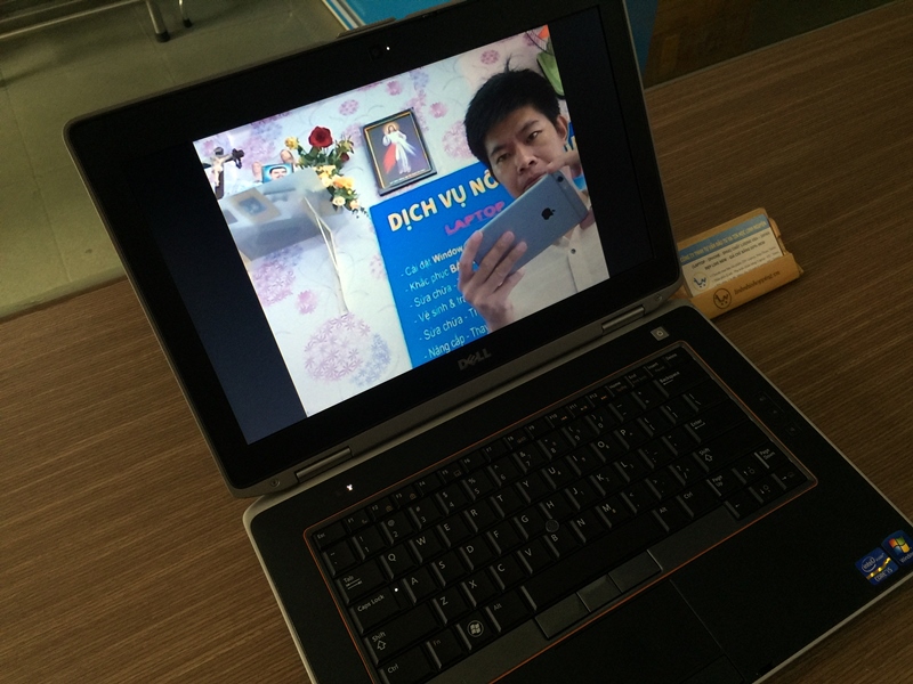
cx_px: 456
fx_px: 765
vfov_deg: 48.2
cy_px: 342
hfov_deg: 61.7
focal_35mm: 29
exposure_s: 1/33
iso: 32
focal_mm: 4.15
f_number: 2.2
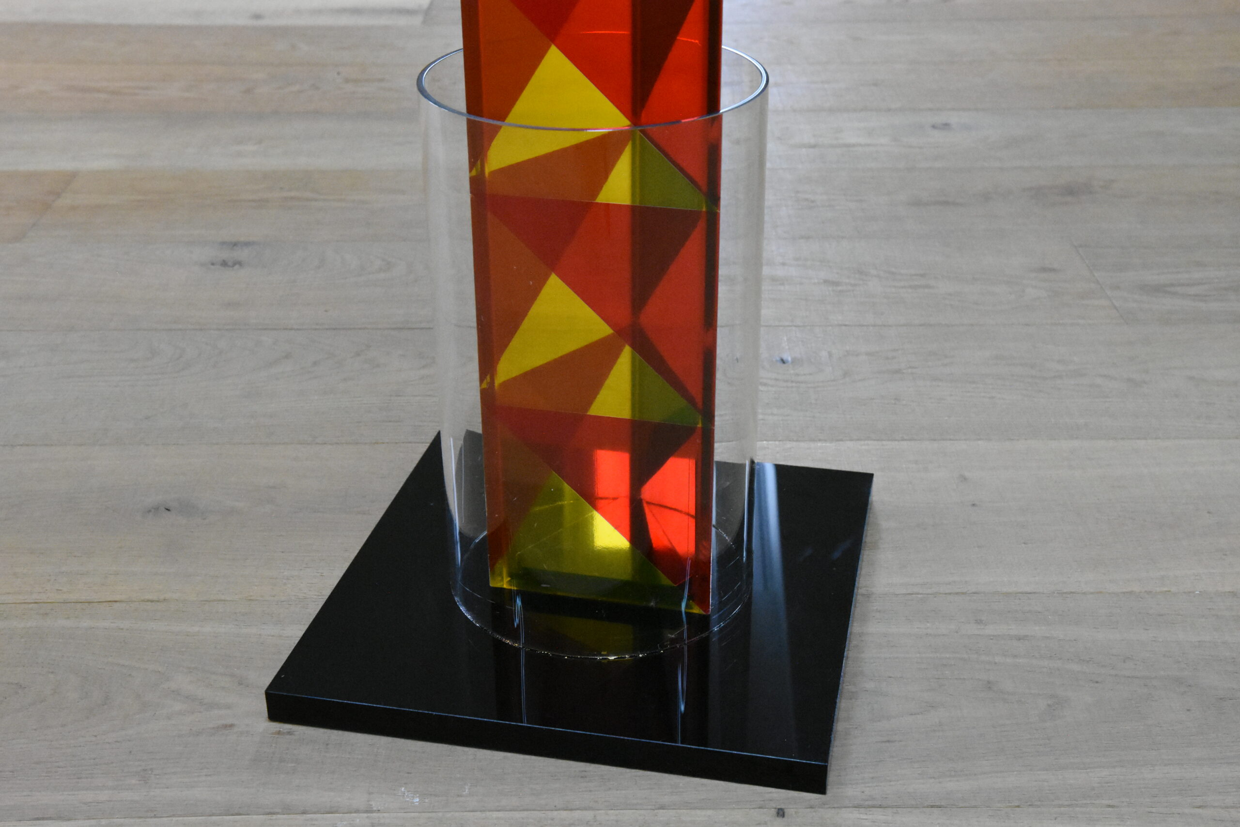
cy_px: 414
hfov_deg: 42.3
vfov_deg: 29.0
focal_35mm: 46
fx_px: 1602
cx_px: 620
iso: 8000
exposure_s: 1/50
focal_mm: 31
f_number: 8
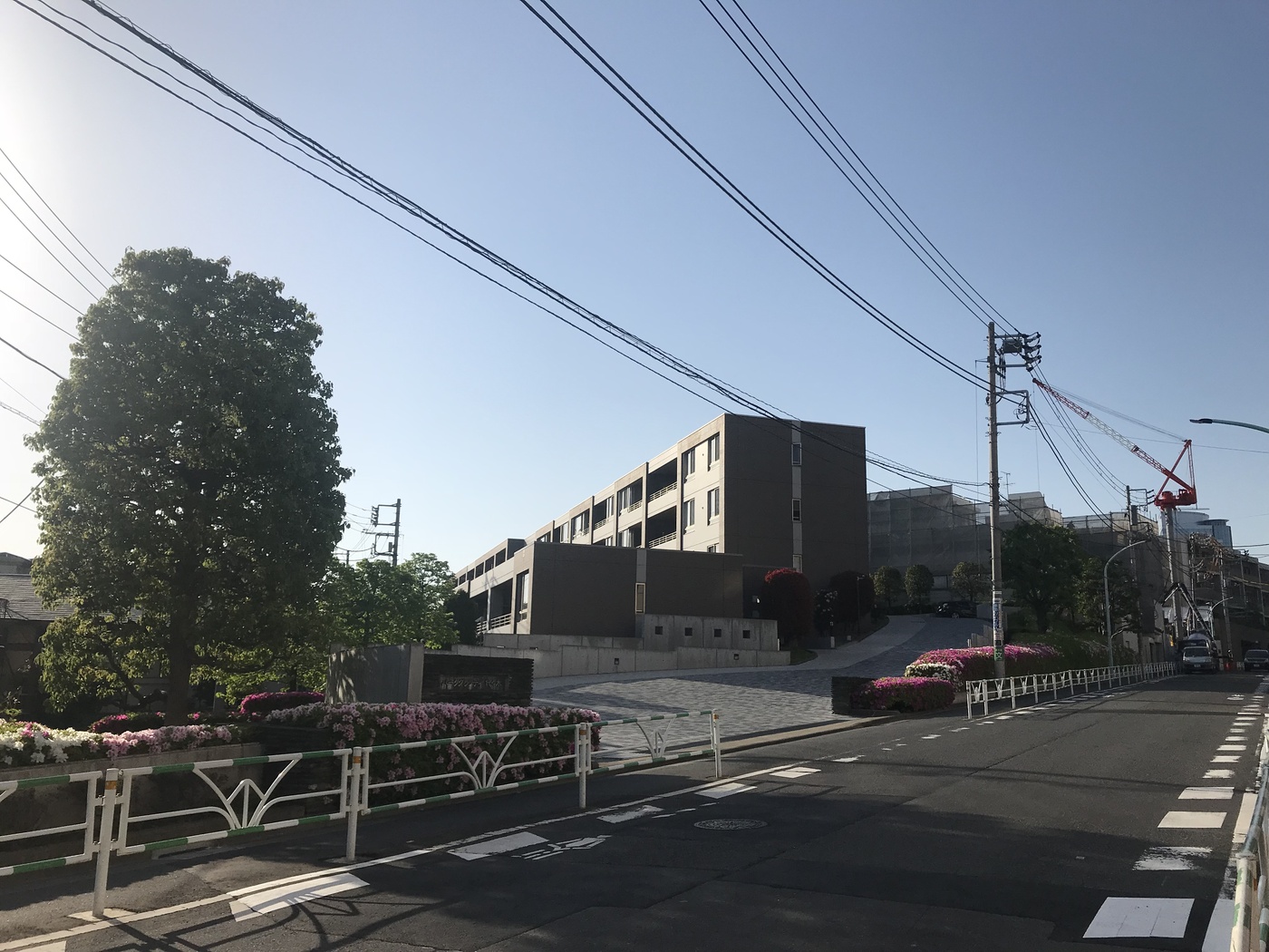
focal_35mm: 28
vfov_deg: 49.7
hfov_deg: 63.4
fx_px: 1026
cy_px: 476
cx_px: 634
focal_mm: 3.99
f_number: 1.8
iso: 20
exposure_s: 1/4566
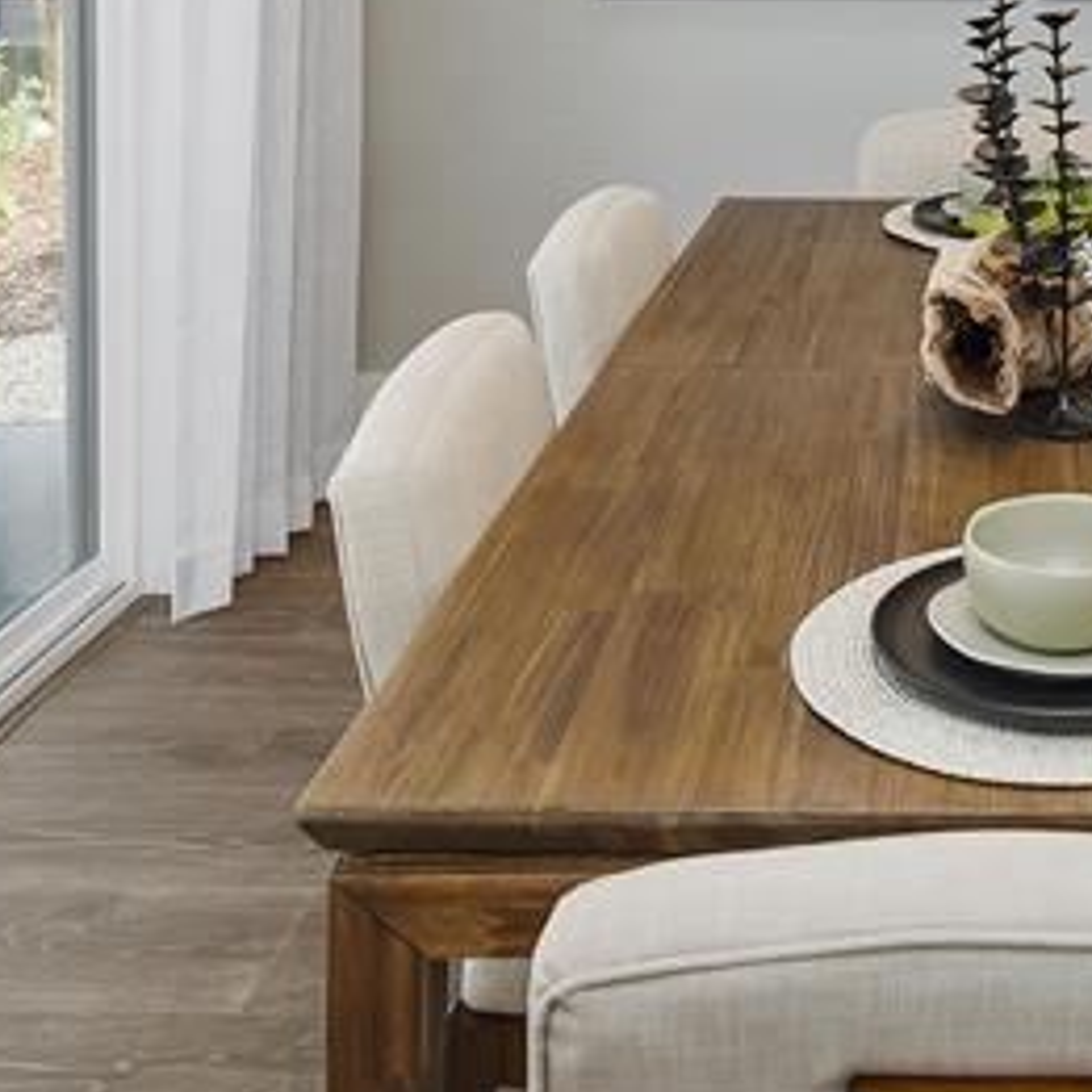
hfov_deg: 32.1
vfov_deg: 29.8
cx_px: 1013
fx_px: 1785
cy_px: -169
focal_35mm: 50
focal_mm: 15
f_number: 6.3
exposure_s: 1/3
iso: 320
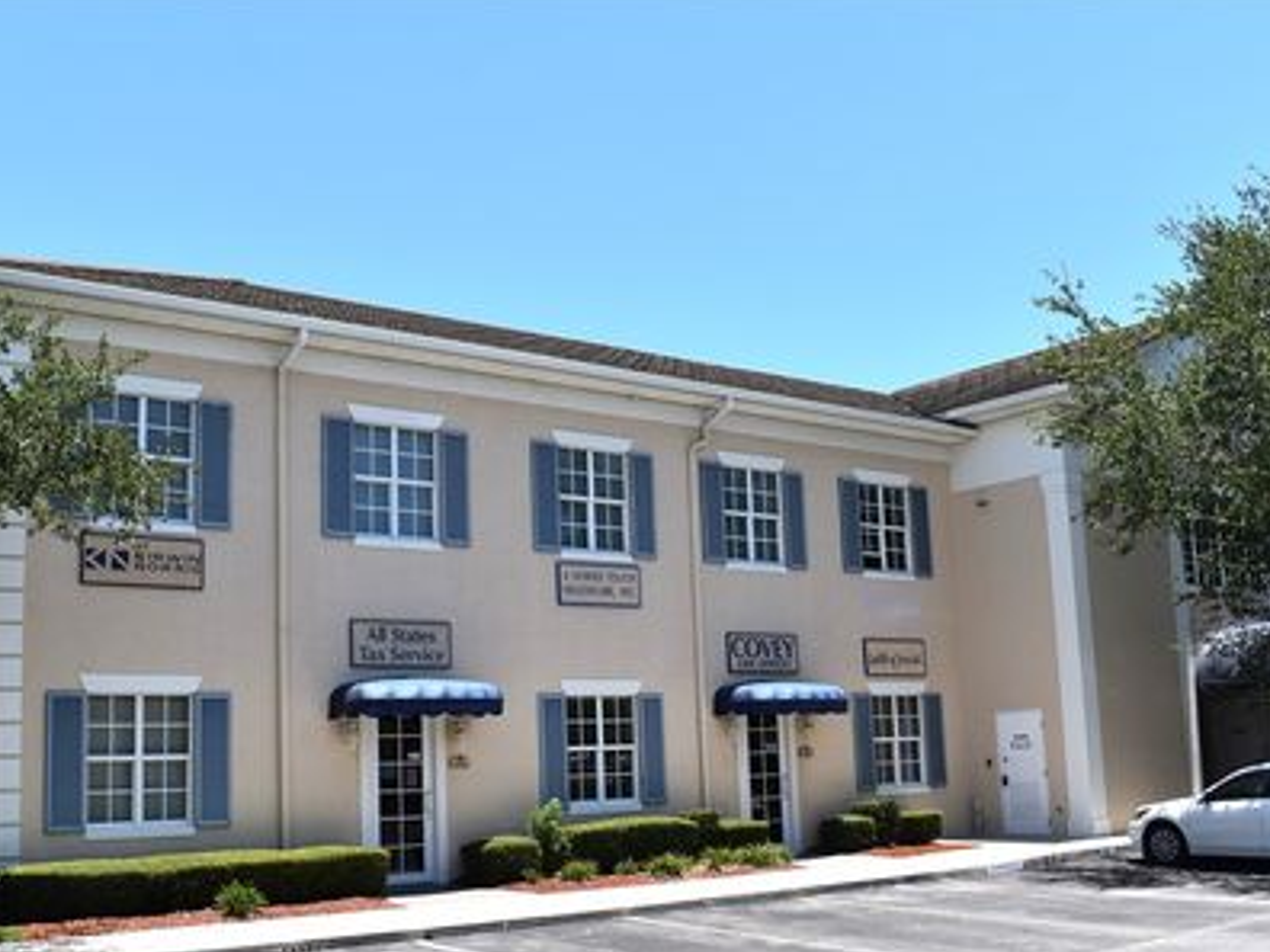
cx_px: 542
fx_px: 1468
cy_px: 524
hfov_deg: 46.7
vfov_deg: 35.9
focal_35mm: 40
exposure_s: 1/250
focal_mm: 22
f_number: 8
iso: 100
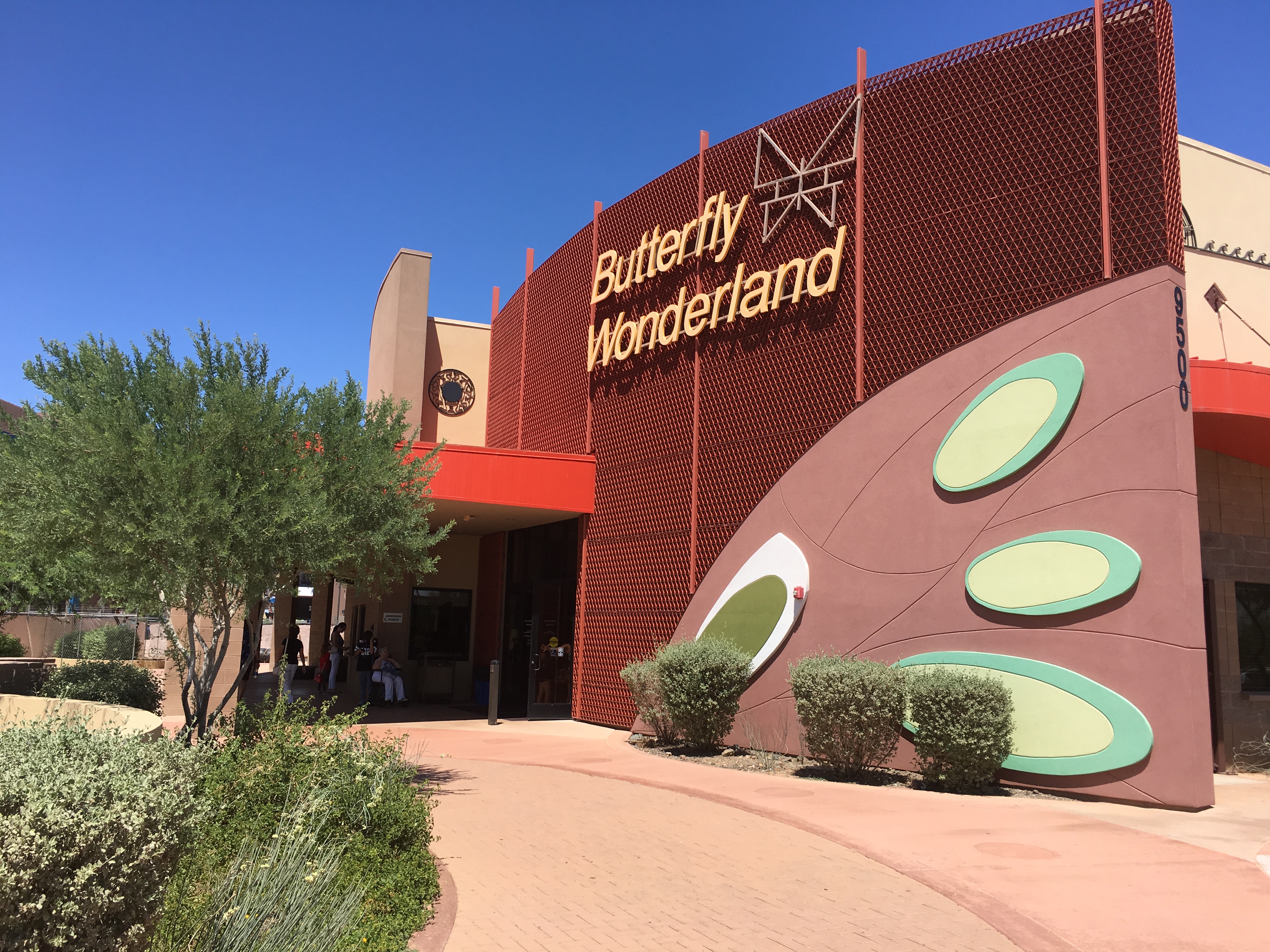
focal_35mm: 29
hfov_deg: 61.7
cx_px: 635
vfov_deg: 48.2
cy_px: 476
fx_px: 1064
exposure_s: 1/1538
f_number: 2.2
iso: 25
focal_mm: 4.15
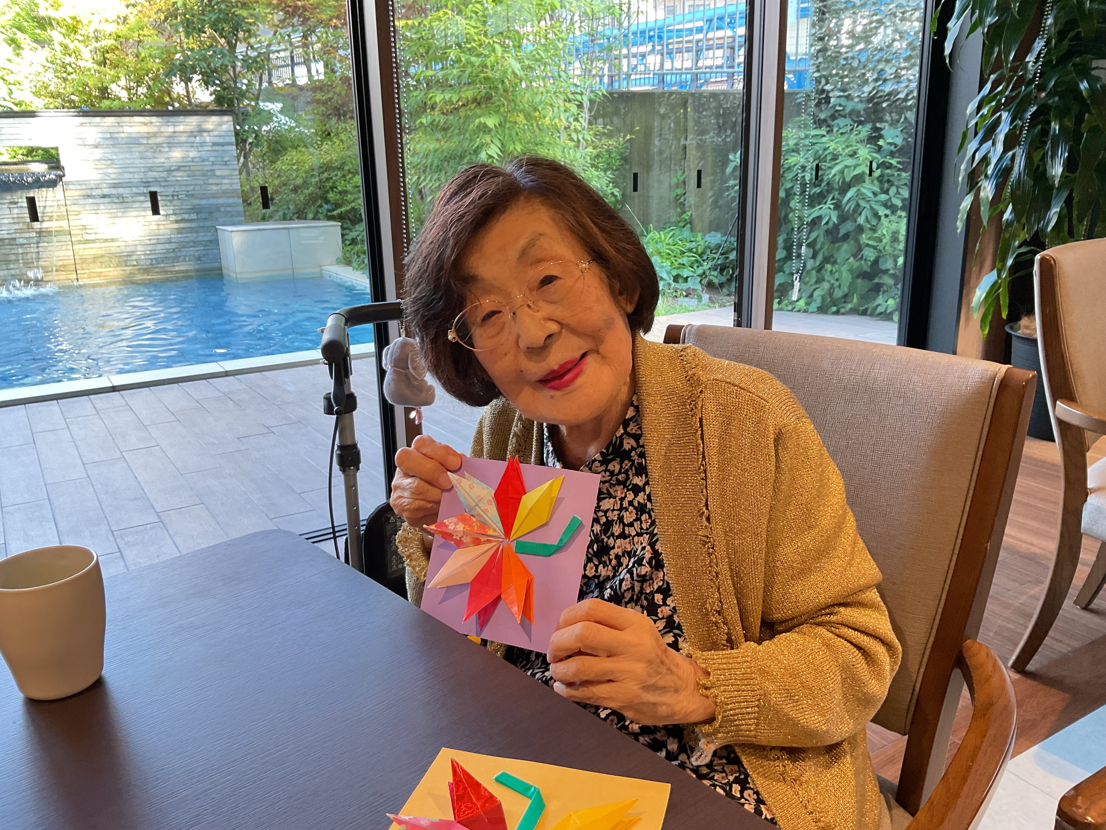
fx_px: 927
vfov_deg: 48.2
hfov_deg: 61.7
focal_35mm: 29
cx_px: 553
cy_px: 415
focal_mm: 3
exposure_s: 1/60
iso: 64
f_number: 1.8
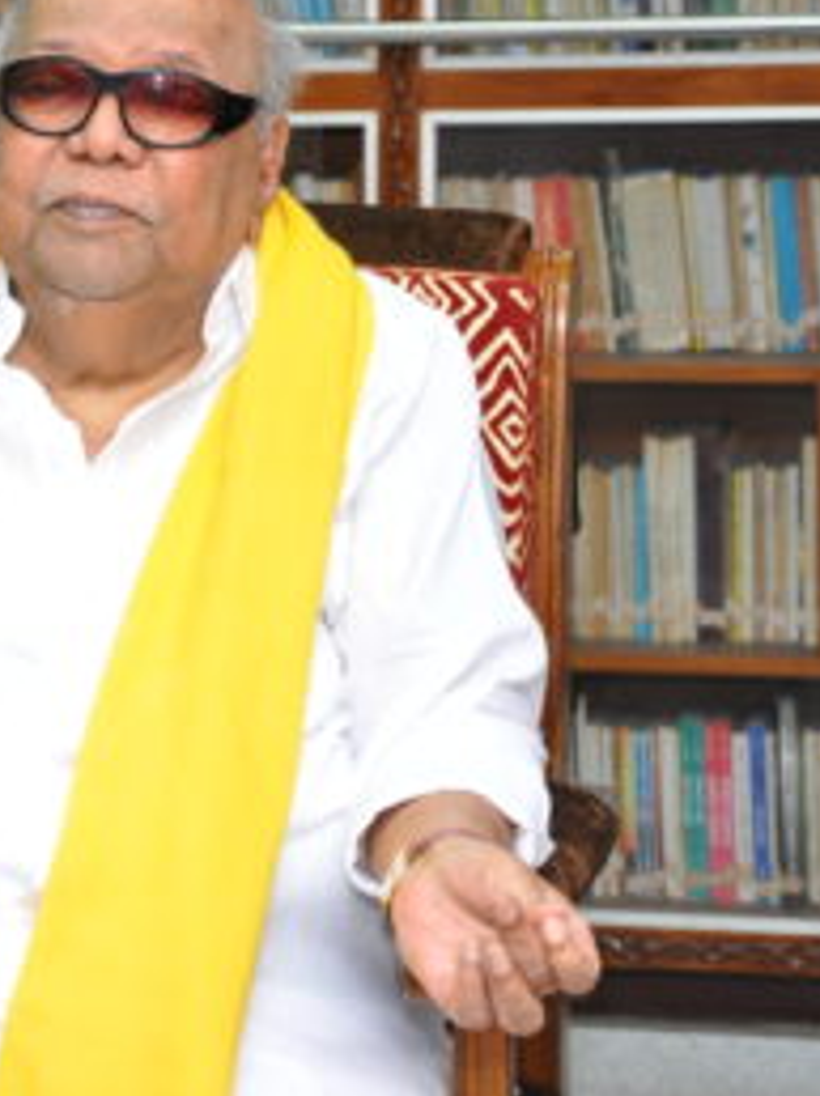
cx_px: 0
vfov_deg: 11.7
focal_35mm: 169
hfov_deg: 8.7
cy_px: 497
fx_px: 5347
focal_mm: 62
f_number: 5.6
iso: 800
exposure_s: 1/100
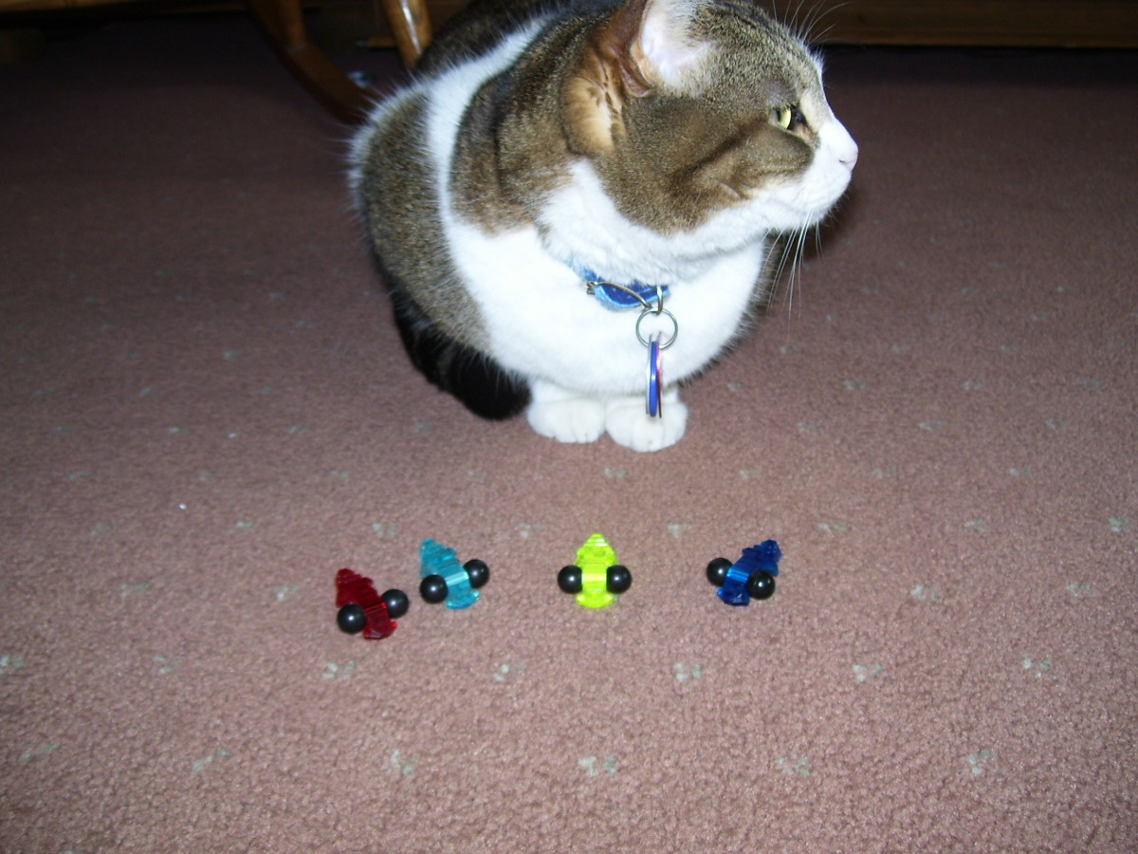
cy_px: 427
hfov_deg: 51.4
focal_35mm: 36
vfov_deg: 39.7
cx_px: 569
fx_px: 1183
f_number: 2.7
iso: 80
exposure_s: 1/60
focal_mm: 6
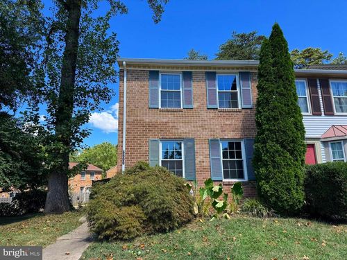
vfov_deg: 56.8
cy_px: 130
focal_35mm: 24
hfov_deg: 71.6
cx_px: 174
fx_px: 241
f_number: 1.78
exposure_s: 1/1395
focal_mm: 6.76
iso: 80
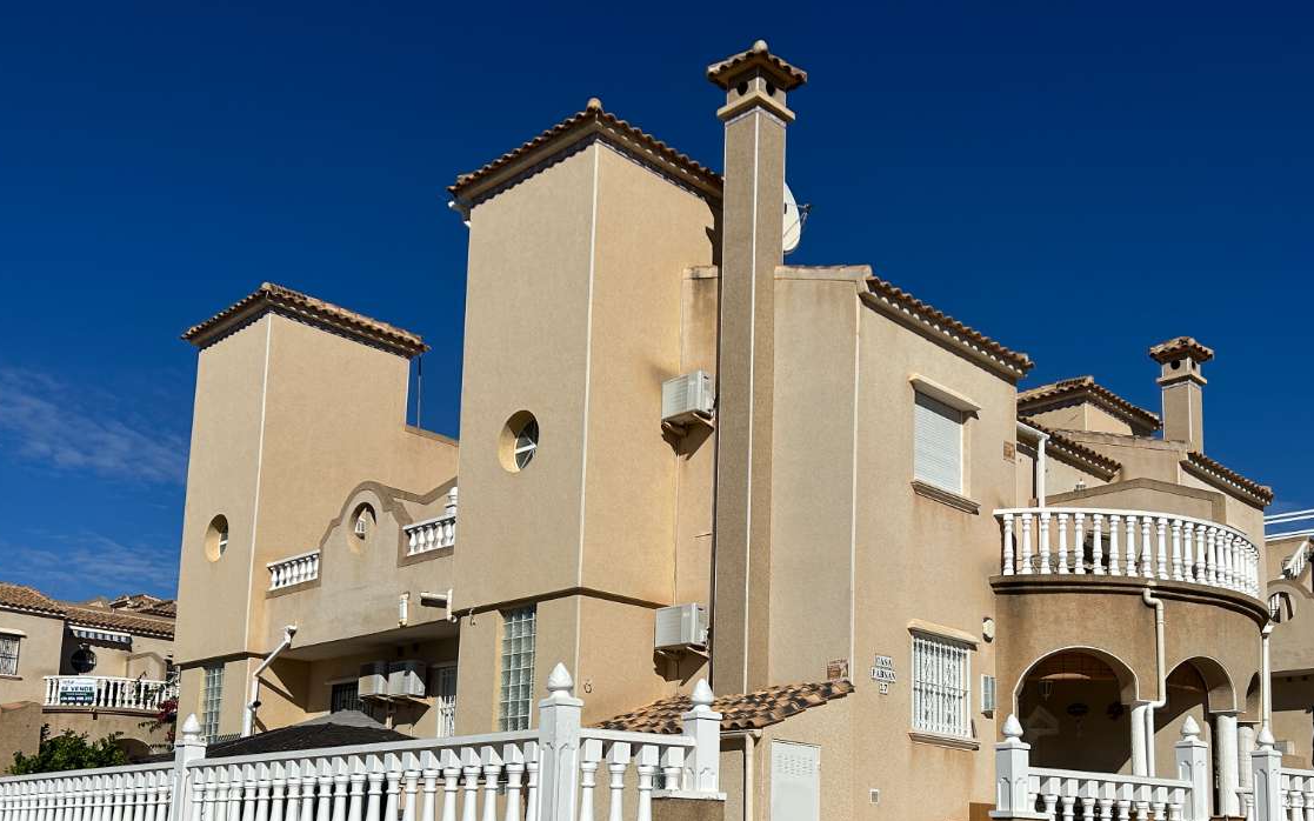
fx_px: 1325
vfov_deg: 33.4
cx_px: 753
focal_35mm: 37
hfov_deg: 52.6
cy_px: 659
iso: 50
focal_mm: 5.7
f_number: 1.5
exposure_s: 1/16393
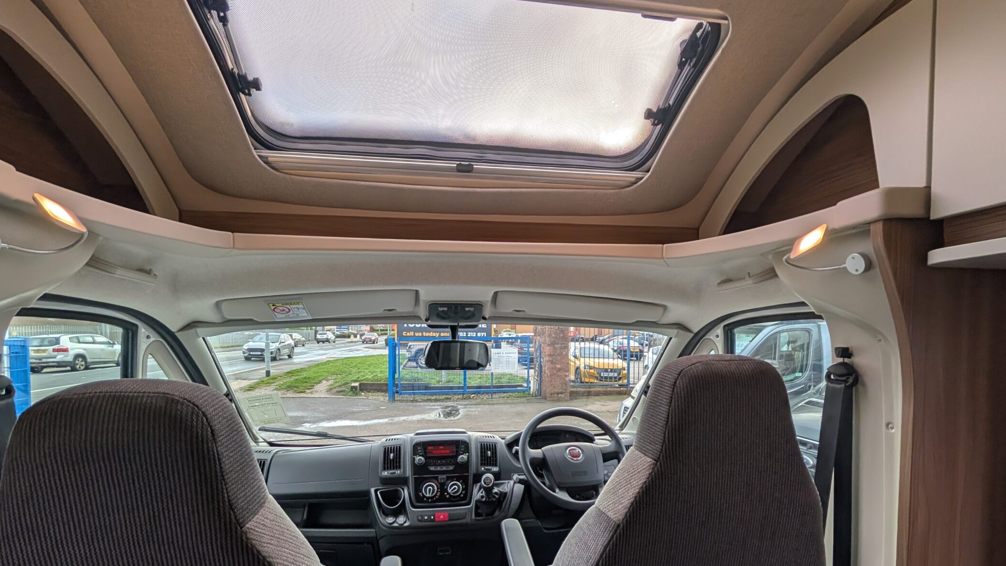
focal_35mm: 16
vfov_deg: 66.1
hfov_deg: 99.4
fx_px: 427
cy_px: 353
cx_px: 502
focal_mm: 2.02
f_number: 1.7
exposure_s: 1/472
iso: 53
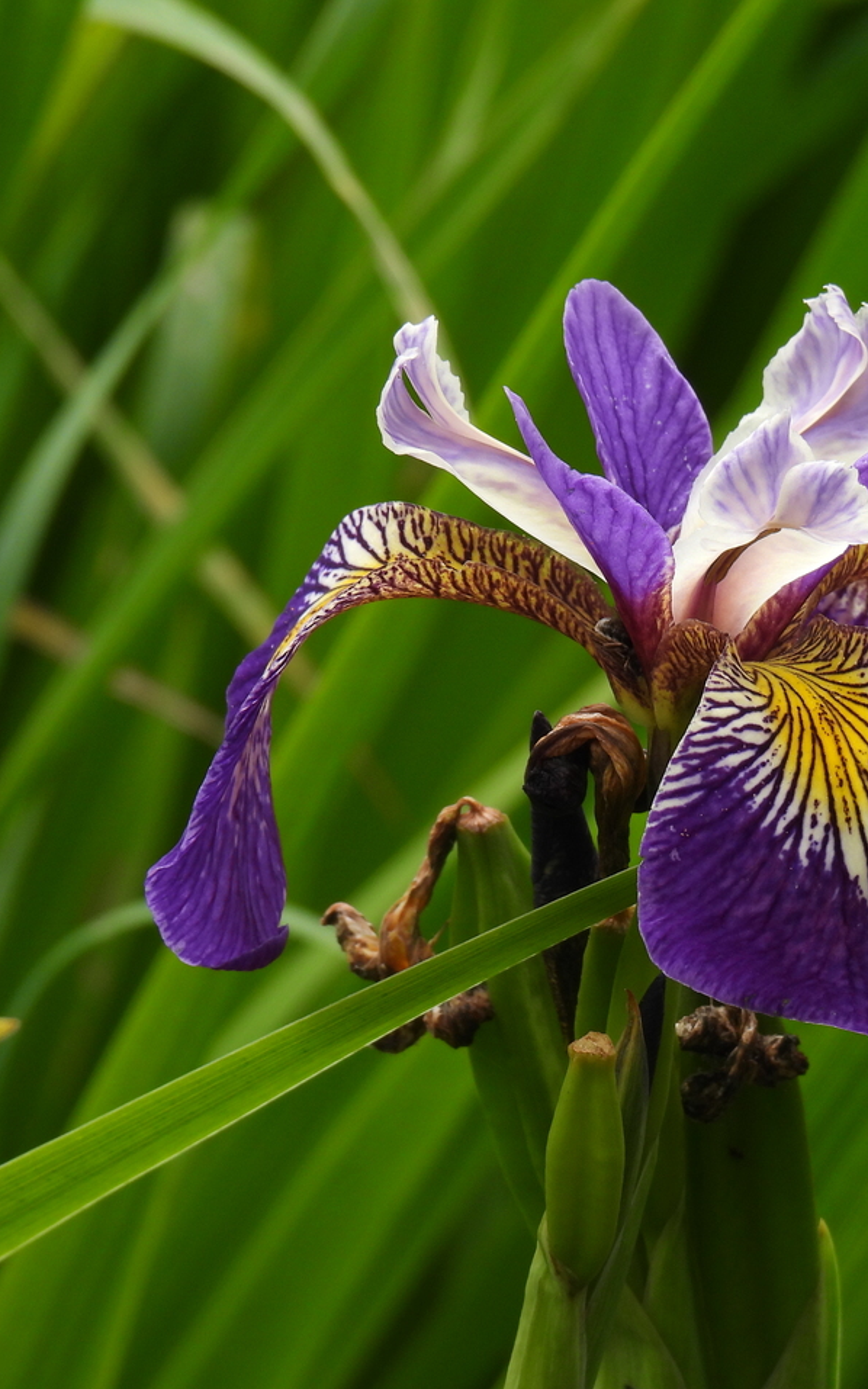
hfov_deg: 2.1
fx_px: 24151
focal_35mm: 638
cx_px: 599
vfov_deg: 3.3
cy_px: 694
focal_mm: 80.3
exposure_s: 1/320
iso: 100
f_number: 5
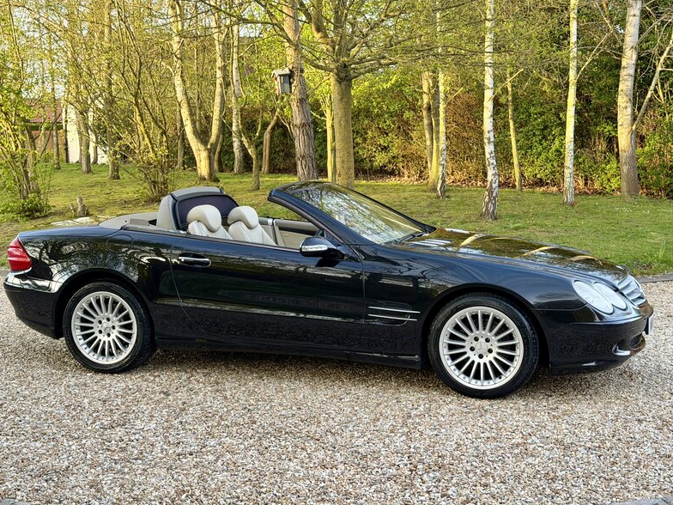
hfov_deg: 38.9
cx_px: 333
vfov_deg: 29.7
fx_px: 953
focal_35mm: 49
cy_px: 250
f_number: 1.78
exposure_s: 1/134
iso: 50
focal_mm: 6.76
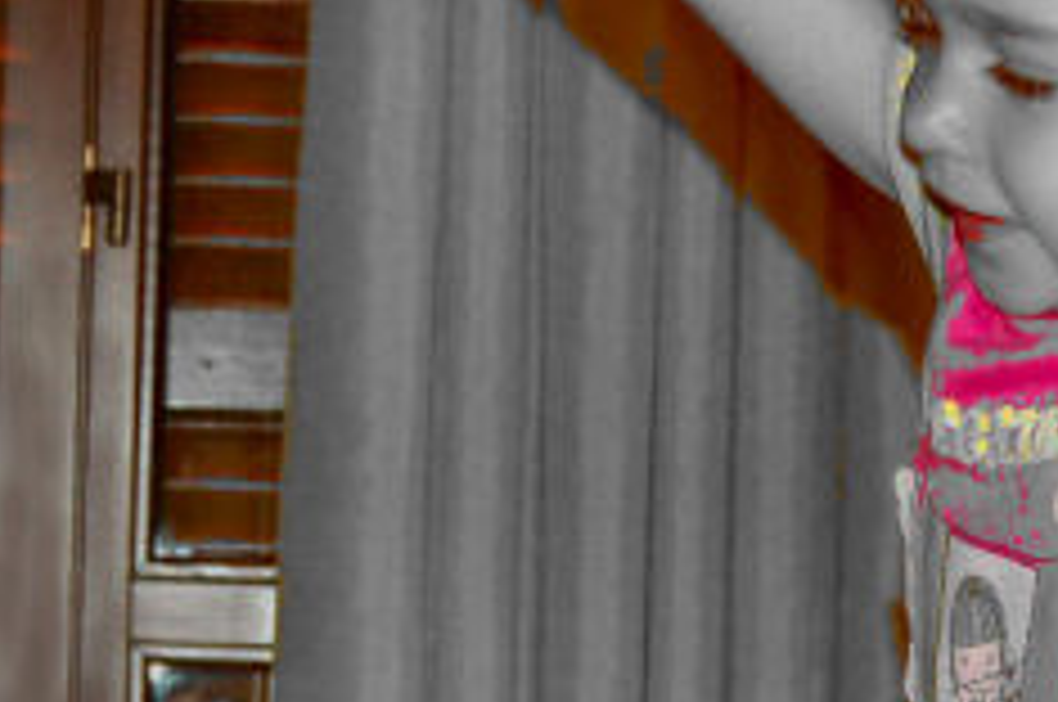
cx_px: 644
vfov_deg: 6.5
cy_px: 664
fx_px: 6134
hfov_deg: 9.9
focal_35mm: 209
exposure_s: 1/60
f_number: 4.5
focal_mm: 32
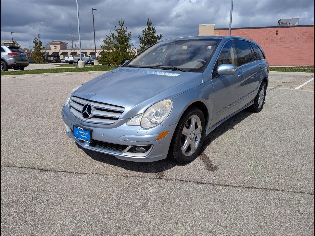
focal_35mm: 24
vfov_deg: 56.8
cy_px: 118
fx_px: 218
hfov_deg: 71.6
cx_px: 158
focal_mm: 6.81
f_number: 1.85
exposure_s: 1/10000
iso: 45
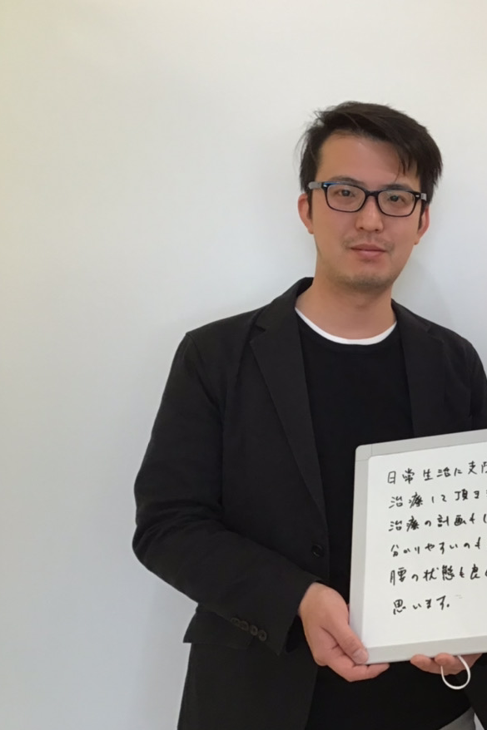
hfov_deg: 28.6
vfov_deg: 44.5
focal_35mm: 44
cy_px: 360
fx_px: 893
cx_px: 490
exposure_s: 1/30
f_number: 2.4
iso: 64
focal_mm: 3.3
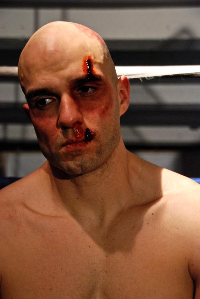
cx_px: 100
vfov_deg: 26.0
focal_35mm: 78
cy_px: 150
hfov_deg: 17.5
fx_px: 649
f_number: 5
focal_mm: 52
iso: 1600
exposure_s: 1/30
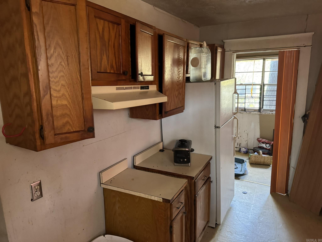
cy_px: 121
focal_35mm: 24
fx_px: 223
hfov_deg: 71.6
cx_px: 161
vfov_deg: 56.8
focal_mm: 6.76
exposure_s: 1/52
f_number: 1.78
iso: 800
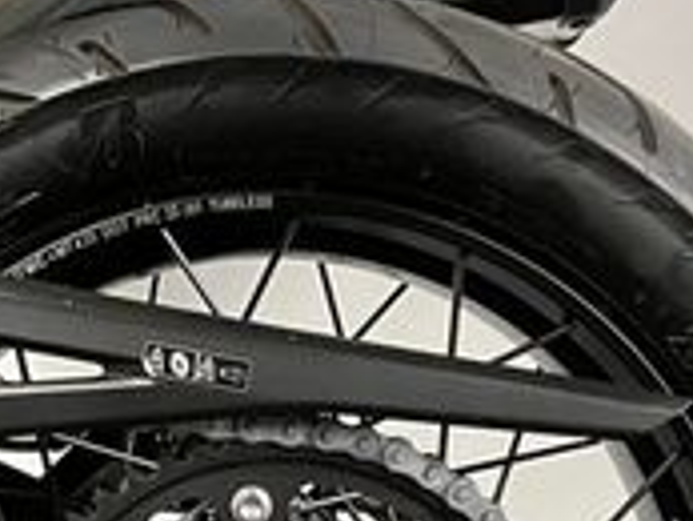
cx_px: 160
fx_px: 1923
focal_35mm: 96
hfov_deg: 20.2
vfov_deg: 14.4
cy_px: 782
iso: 500
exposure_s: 1/50
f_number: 1.6
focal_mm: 5.1
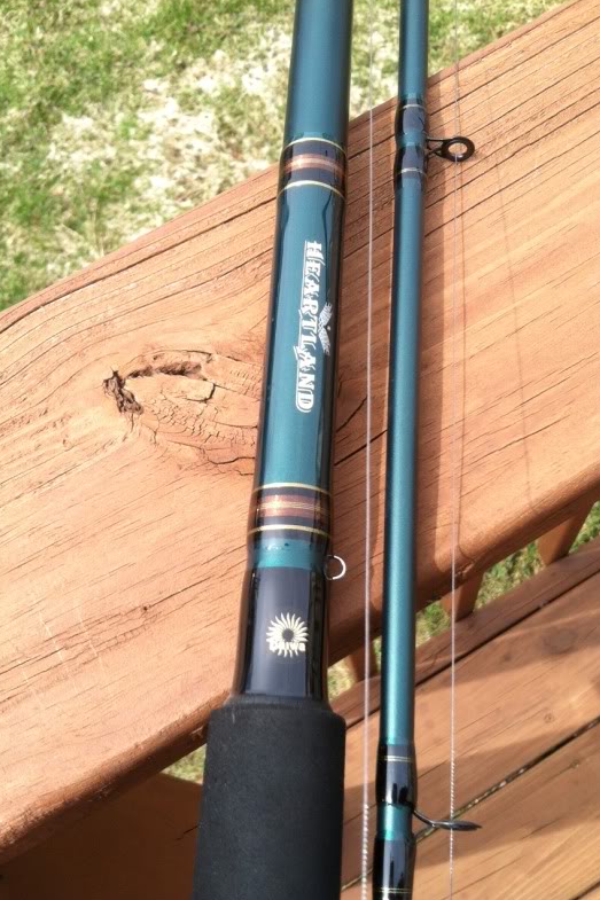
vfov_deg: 51.9
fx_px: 925
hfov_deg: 35.9
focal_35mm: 37
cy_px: 452
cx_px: 297
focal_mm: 3.9
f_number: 2.8
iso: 80
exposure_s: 1/492
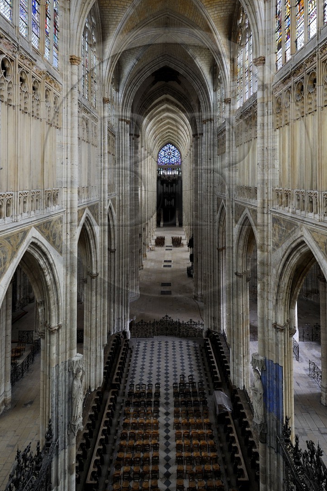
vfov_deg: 79.0
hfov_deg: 59.4
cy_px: 170
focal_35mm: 21
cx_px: 169
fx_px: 286
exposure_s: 1/20
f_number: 5.6
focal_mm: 14
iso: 800
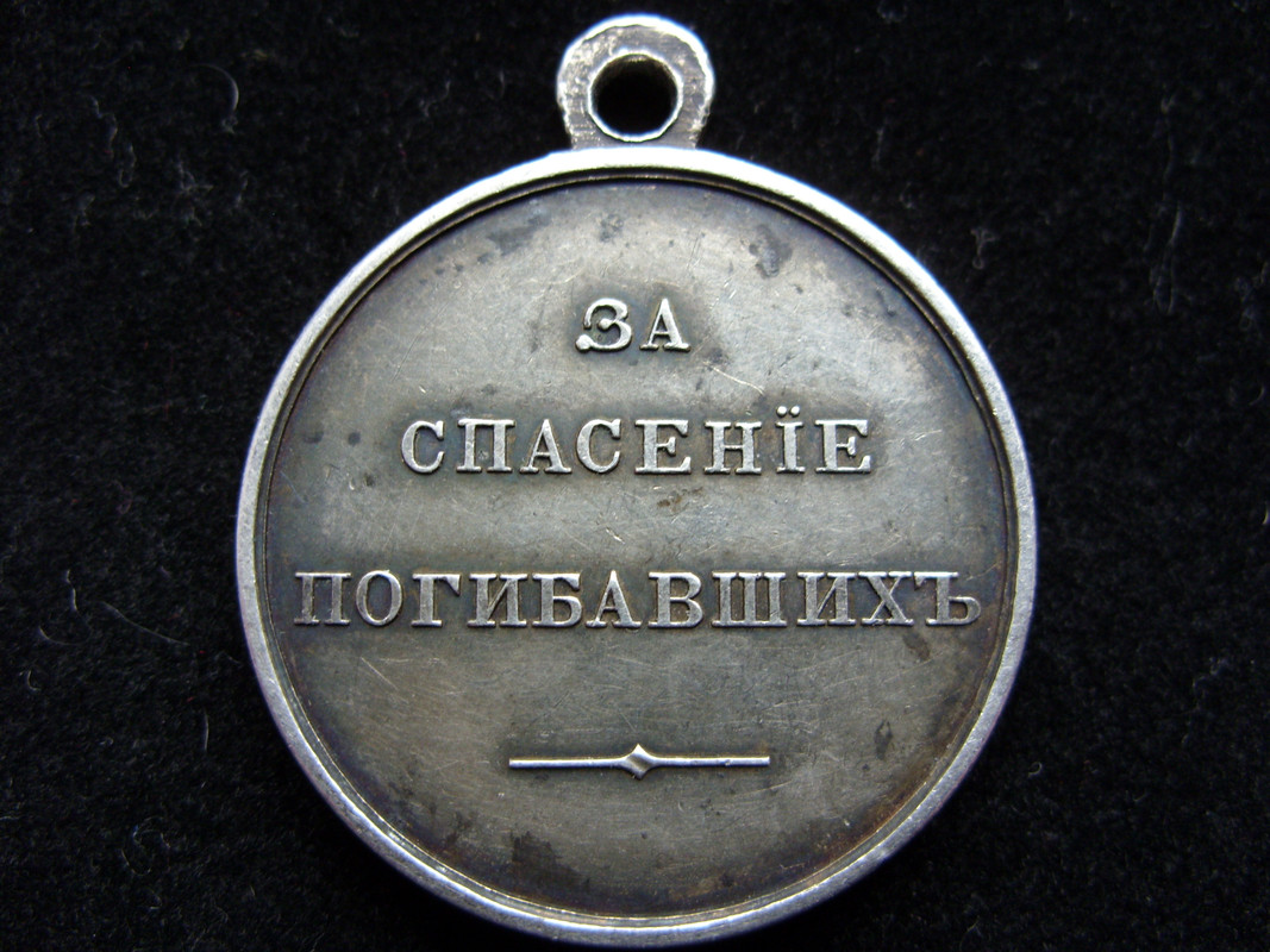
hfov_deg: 49.0
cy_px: 476
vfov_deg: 37.7
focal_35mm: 38
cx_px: 635
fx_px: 1394
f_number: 2.8
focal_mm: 6.3
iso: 100
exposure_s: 1/17
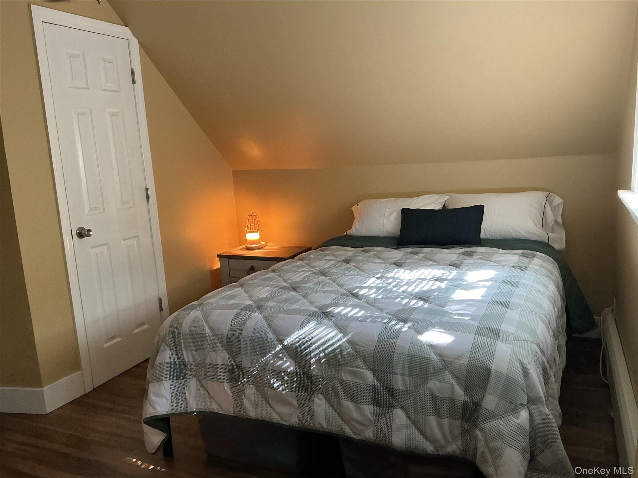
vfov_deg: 48.2
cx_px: 319
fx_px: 534
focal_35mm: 29
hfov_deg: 61.7
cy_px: 239
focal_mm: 3
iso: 160
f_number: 1.8
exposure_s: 1/60
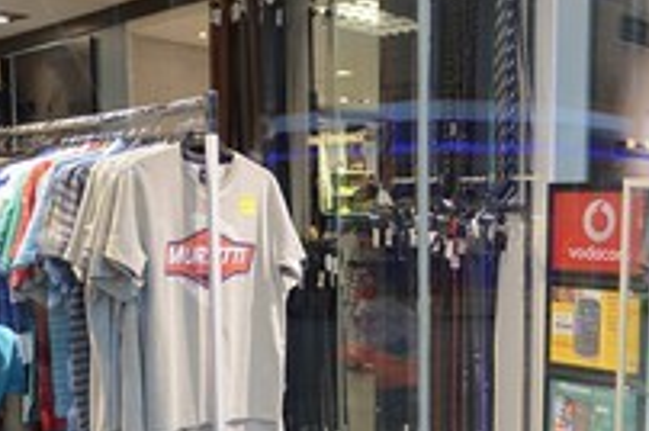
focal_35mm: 50
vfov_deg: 26.1
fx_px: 900
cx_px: 485
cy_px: 380
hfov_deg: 38.6
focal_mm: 24
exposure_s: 1/80
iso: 800
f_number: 3.2
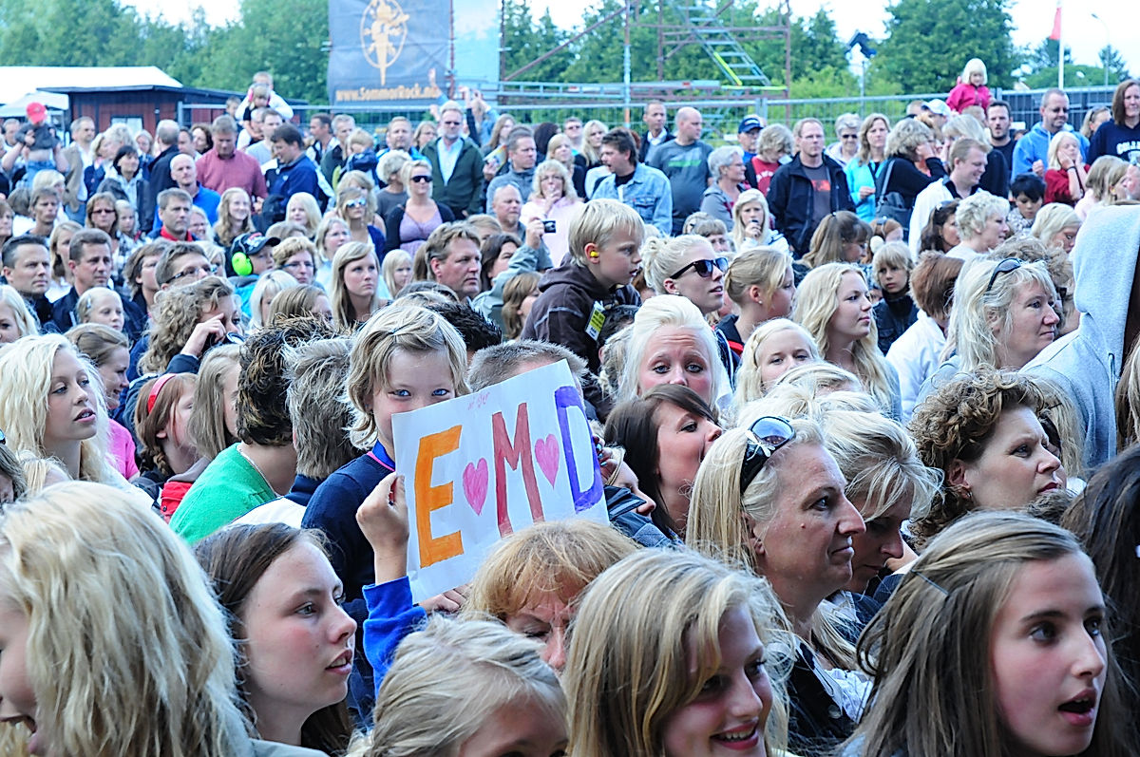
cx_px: 570
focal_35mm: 105
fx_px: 3321
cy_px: 378
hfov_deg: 19.5
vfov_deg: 13.0
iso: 800
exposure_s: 1/125
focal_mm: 70
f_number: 8
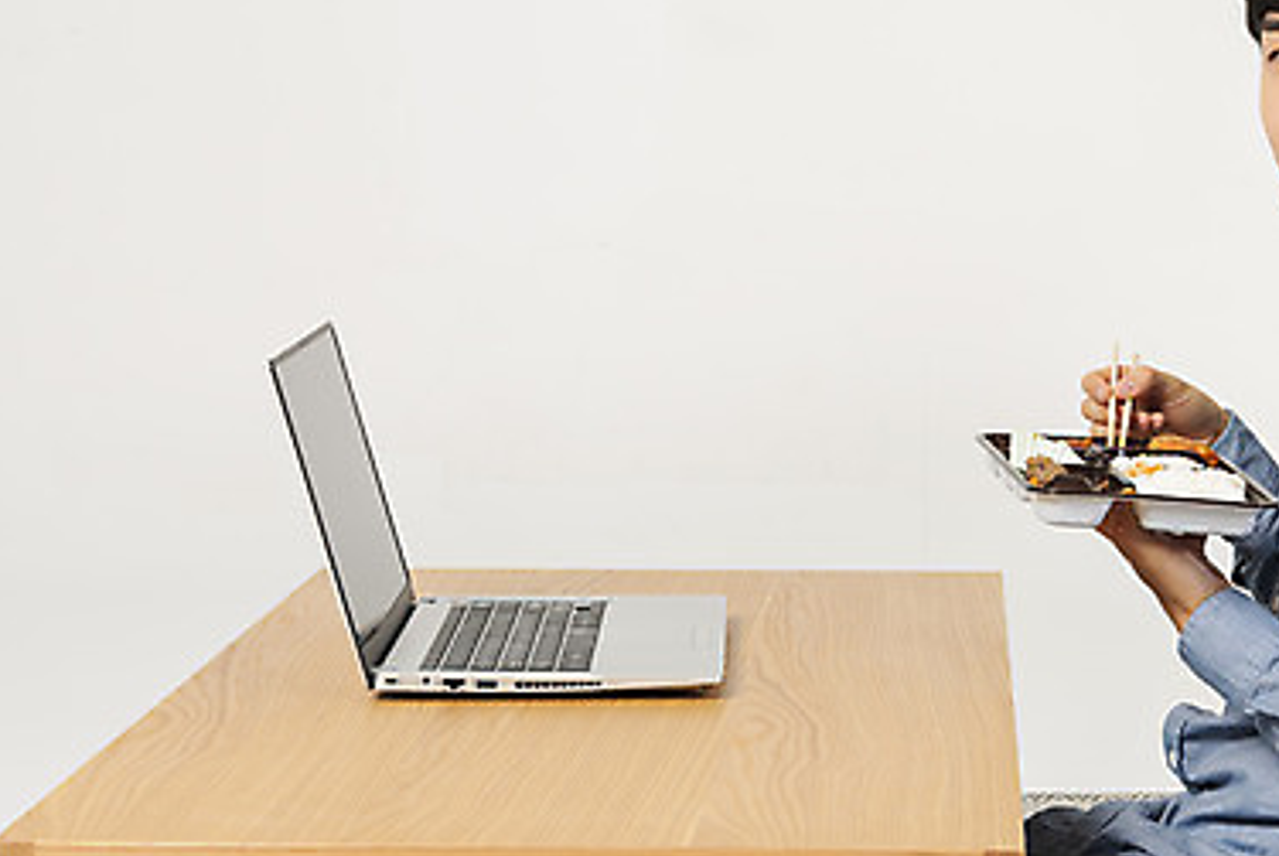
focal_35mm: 99
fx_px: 3521
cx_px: 957
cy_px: 269
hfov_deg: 20.4
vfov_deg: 13.8
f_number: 13
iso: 100
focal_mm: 62
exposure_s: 1/125
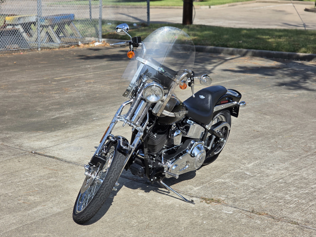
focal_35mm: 69
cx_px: 158
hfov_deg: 28.2
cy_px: 118
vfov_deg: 21.3
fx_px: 630
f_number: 2.4
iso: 50
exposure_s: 1/1789
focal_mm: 7.9
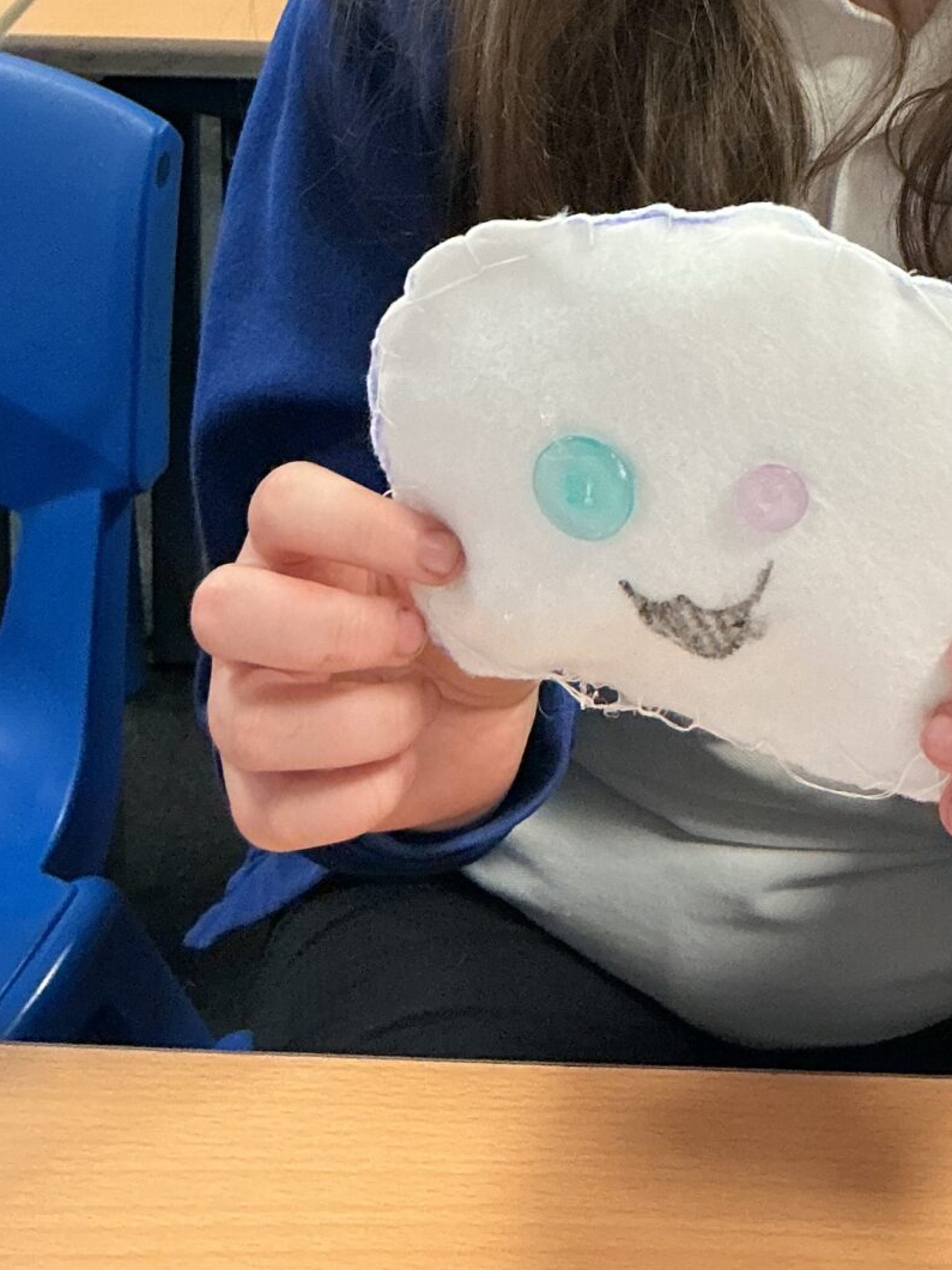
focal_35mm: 70
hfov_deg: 20.6
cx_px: 836
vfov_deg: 25.8
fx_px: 2568
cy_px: -111
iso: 160
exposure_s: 1/60
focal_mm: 3
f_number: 1.8
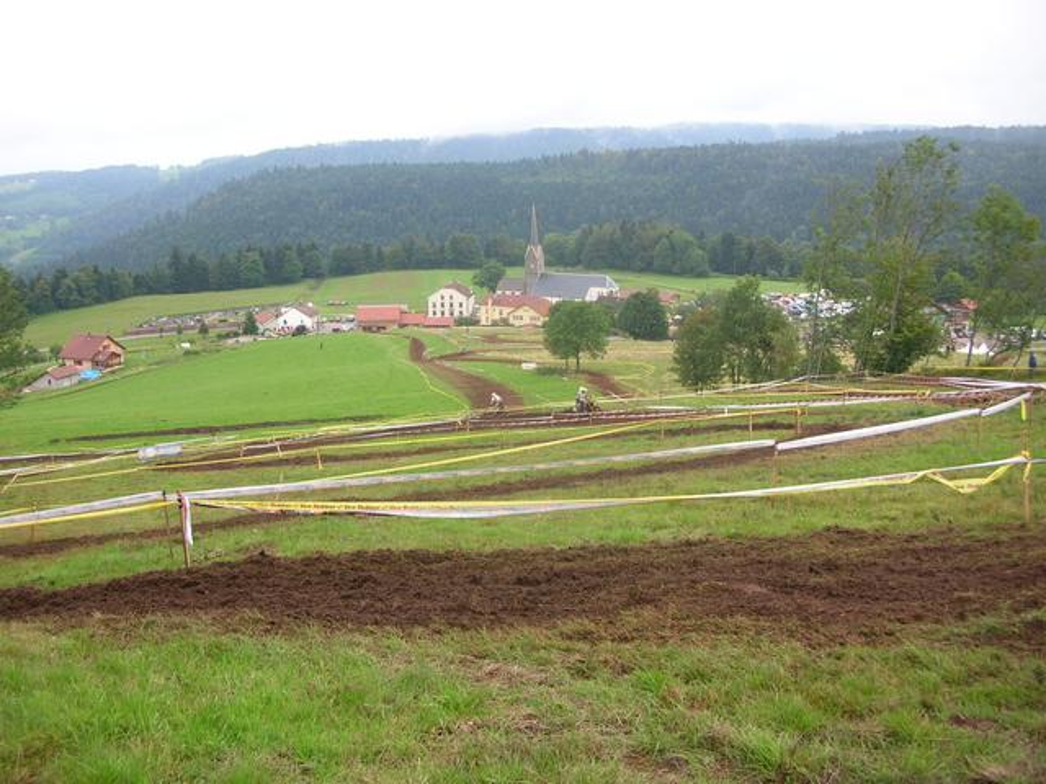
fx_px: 1058
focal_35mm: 35
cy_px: 392
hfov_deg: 52.6
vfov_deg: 40.7
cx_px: 523
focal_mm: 5.8
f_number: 2.8
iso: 50
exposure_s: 1/222
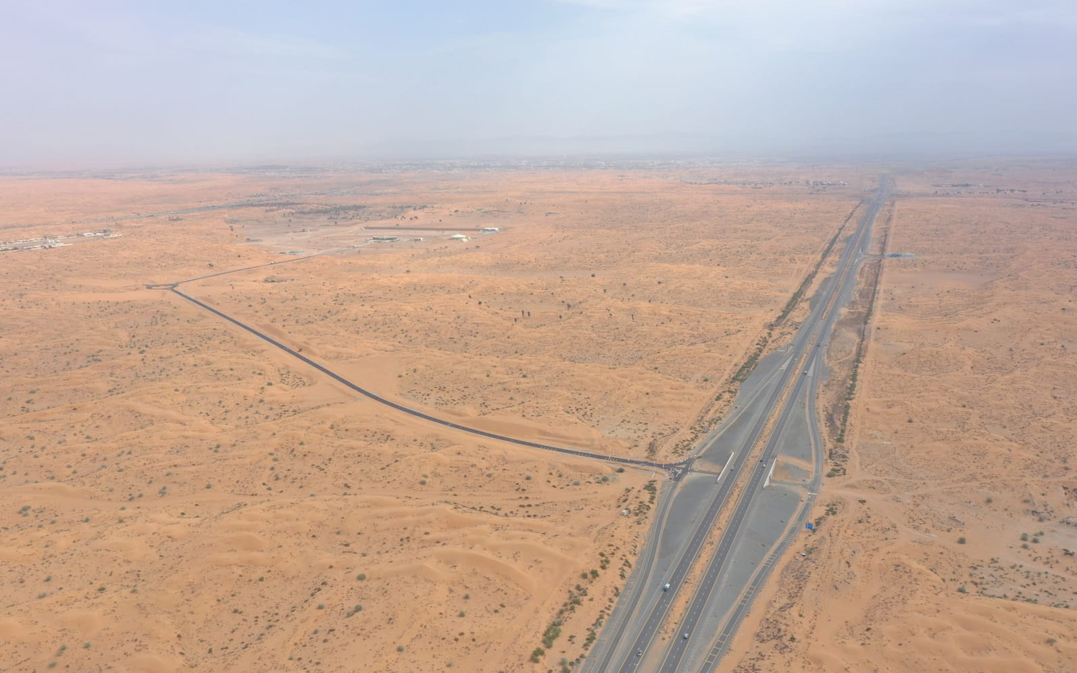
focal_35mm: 29
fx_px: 851
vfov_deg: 43.1
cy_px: 312
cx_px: 536
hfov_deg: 64.6
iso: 100
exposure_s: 1/200
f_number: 8
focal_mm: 10.26
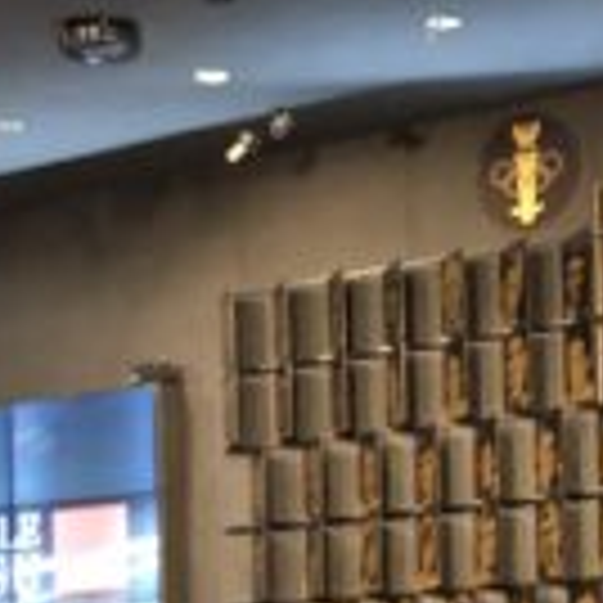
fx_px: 2188
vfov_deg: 15.2
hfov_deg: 15.7
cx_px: 351
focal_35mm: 111
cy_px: 720
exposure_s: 1/9
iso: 100
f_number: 1.8
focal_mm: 4
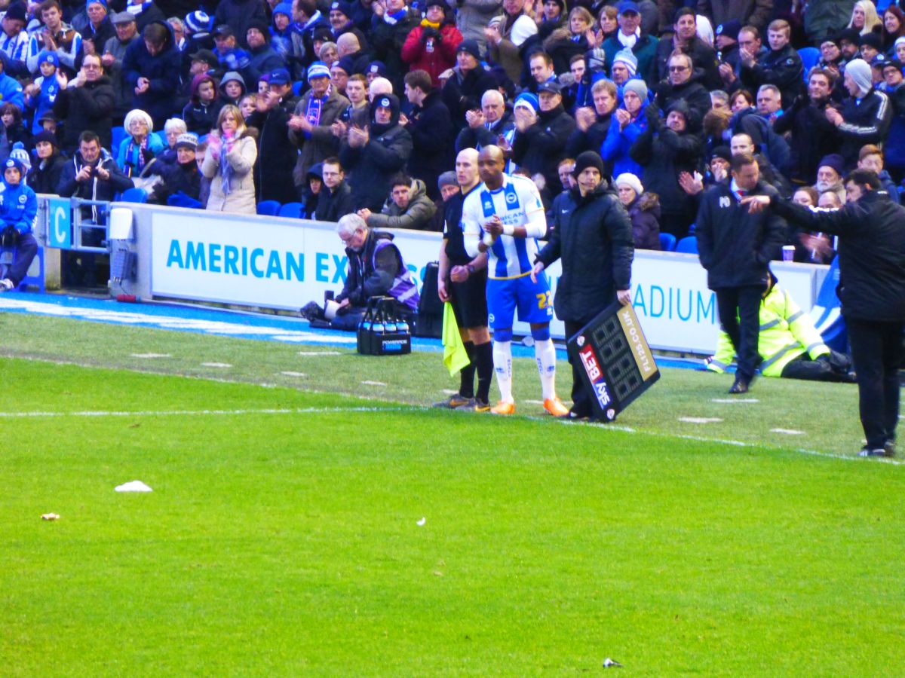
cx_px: 452
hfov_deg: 4.1
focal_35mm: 480
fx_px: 12549
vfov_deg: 3.1
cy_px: 339
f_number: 6.4
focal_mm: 86
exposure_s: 1/15
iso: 800
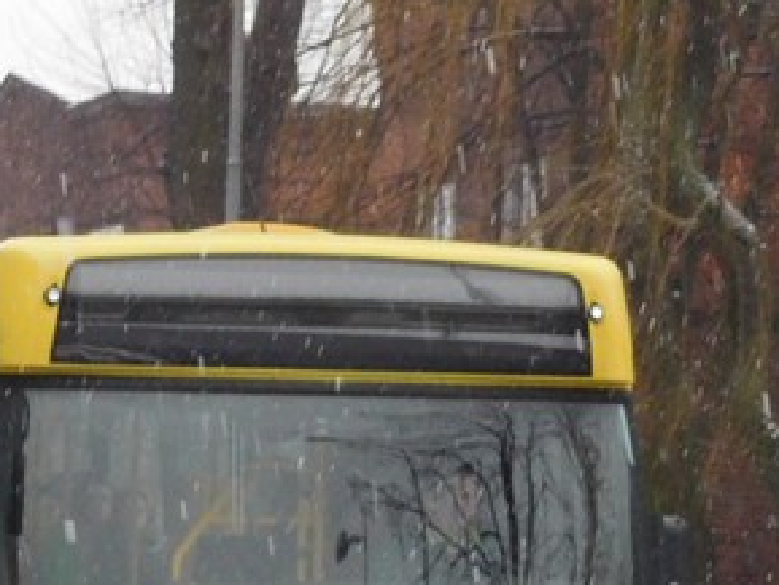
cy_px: 301
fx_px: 6304
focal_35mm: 280
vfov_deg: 5.3
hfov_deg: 7.1
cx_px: 280
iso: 400
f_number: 4.7
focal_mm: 16.1
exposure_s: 1/160
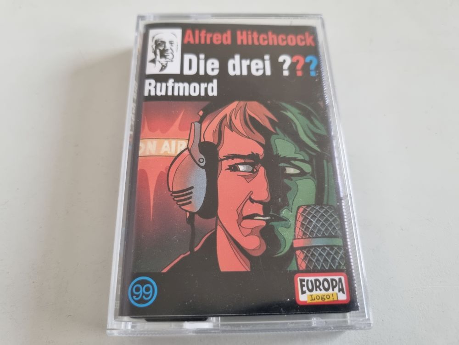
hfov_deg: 67.3
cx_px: 230
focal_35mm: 26
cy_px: 172
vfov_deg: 53.1
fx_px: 345
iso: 320
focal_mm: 5.4
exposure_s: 1/100
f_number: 1.8
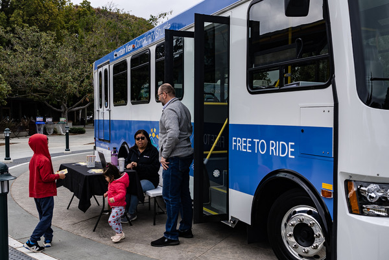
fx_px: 389
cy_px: 130
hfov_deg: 53.1
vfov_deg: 36.9
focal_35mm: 36
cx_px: 194
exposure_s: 1/320
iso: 80
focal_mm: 24
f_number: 4.5
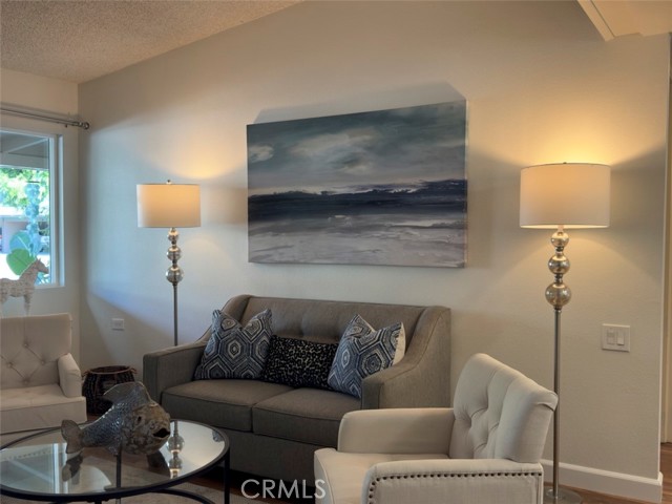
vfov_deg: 40.7
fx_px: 679
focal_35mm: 35
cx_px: 336
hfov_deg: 52.6
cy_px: 252
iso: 100
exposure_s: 1/60
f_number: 1.78
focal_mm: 6.76
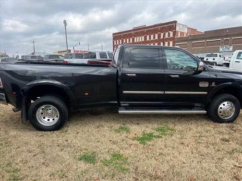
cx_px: 121
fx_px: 182
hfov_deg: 67.3
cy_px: 90
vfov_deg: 53.1
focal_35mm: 26
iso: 50
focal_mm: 5.7
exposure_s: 1/1000
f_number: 1.5
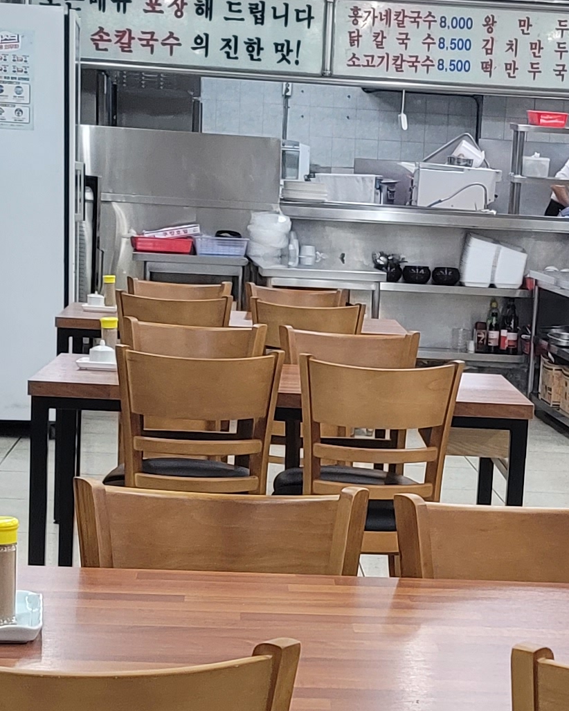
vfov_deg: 20.0
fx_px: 1999
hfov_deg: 16.1
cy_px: 566
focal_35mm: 95
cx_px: 465
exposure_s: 1/119
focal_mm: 7
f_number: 1.8
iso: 320
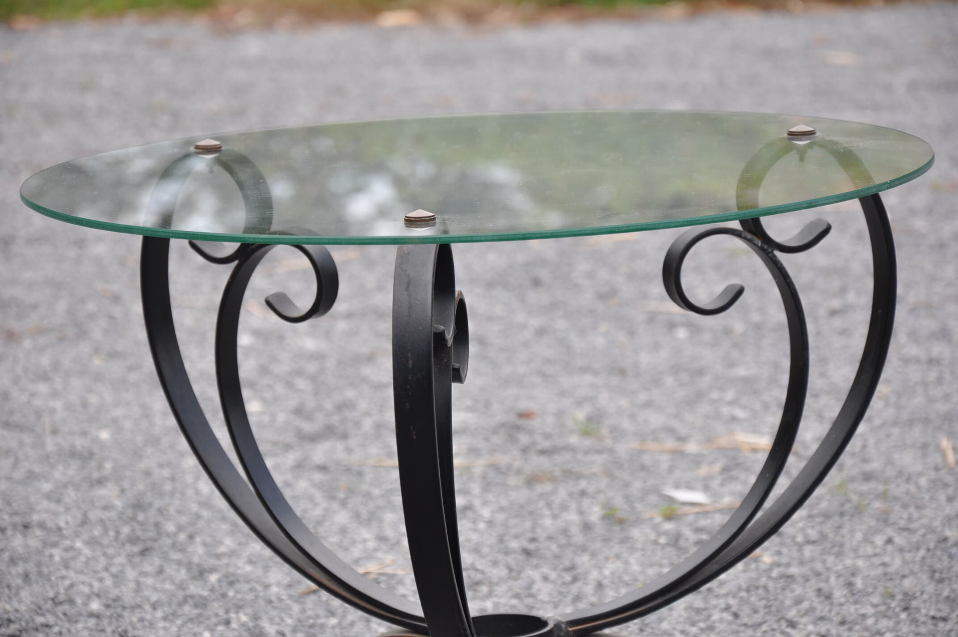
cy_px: 318
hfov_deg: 13.1
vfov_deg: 8.7
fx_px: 4186
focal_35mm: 158
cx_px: 479
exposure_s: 1/250
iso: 320
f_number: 8
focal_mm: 105
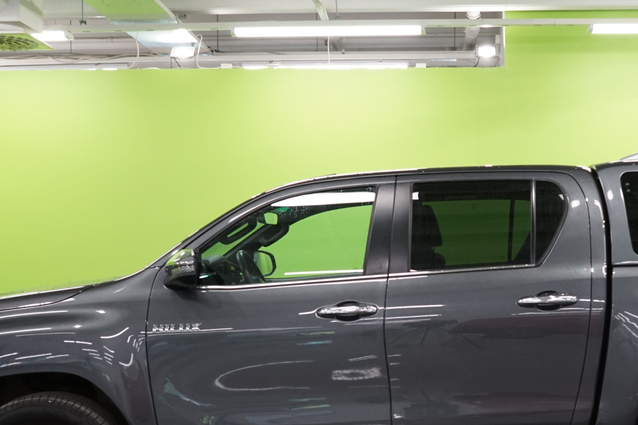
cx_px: 419
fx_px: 1063
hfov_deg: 33.1
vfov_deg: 22.5
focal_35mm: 60
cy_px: 280
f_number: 5.6
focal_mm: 30
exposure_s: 1/80
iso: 1000
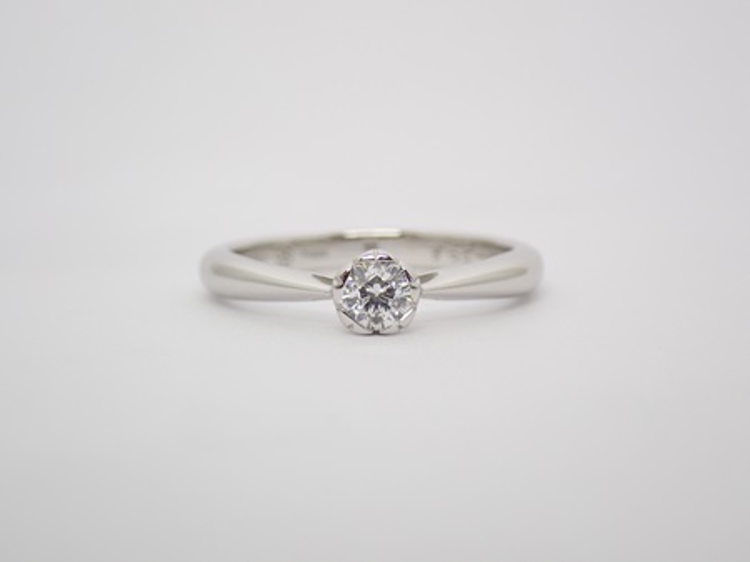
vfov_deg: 18.0
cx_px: 375
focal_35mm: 82
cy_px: 281
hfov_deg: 23.8
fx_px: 1776
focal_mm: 14.62
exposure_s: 1/125
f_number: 4.3
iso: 200
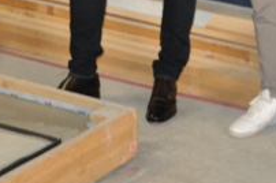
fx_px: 1073
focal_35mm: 140
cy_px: -154
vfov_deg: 9.3
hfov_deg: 13.6
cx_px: 440
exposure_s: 1/60
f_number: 3.8
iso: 800
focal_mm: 21
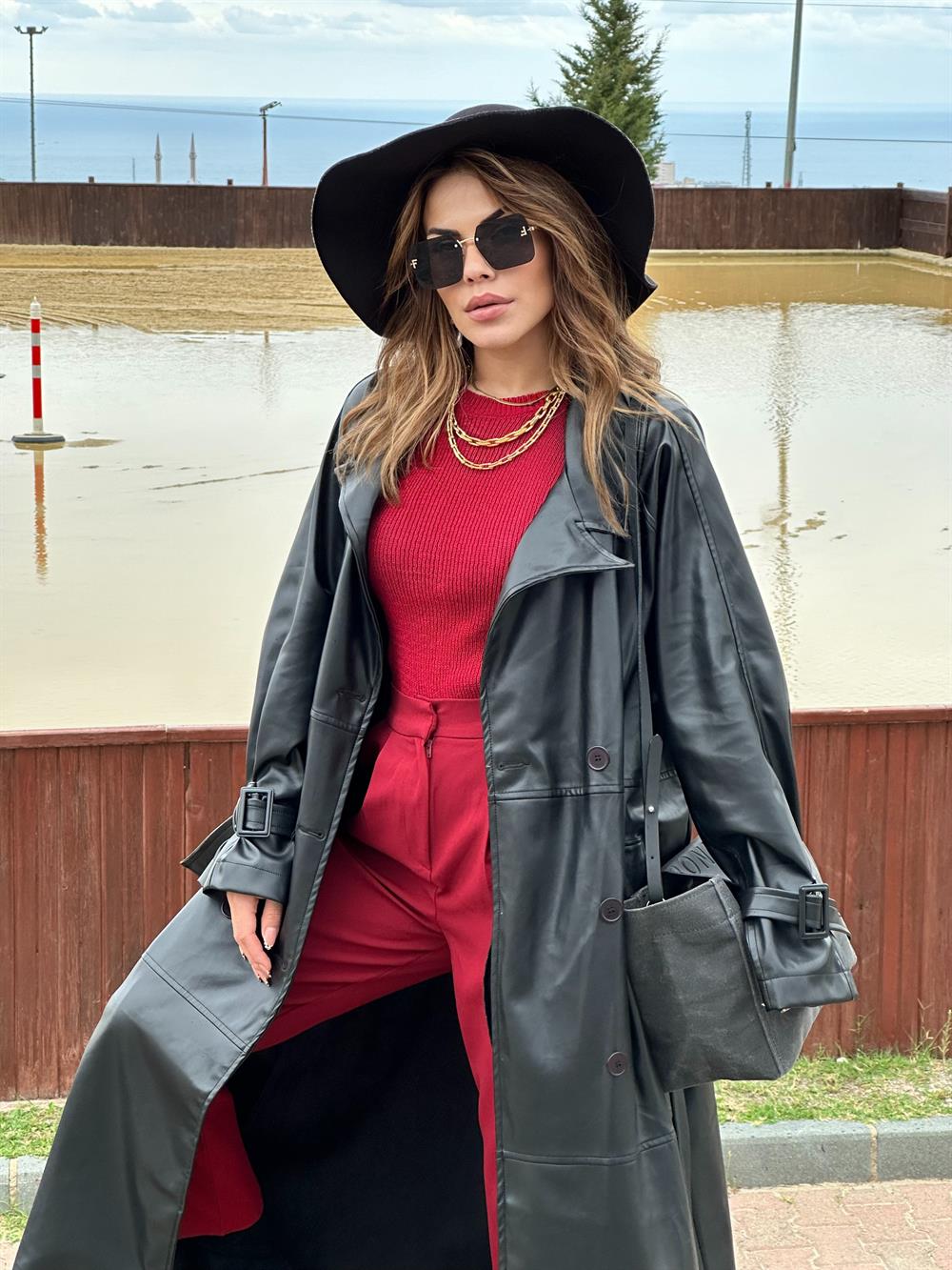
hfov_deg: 19.1
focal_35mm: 77
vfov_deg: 25.3
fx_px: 2823
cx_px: 476
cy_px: 635
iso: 50
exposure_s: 1/99
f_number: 2.8
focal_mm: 9
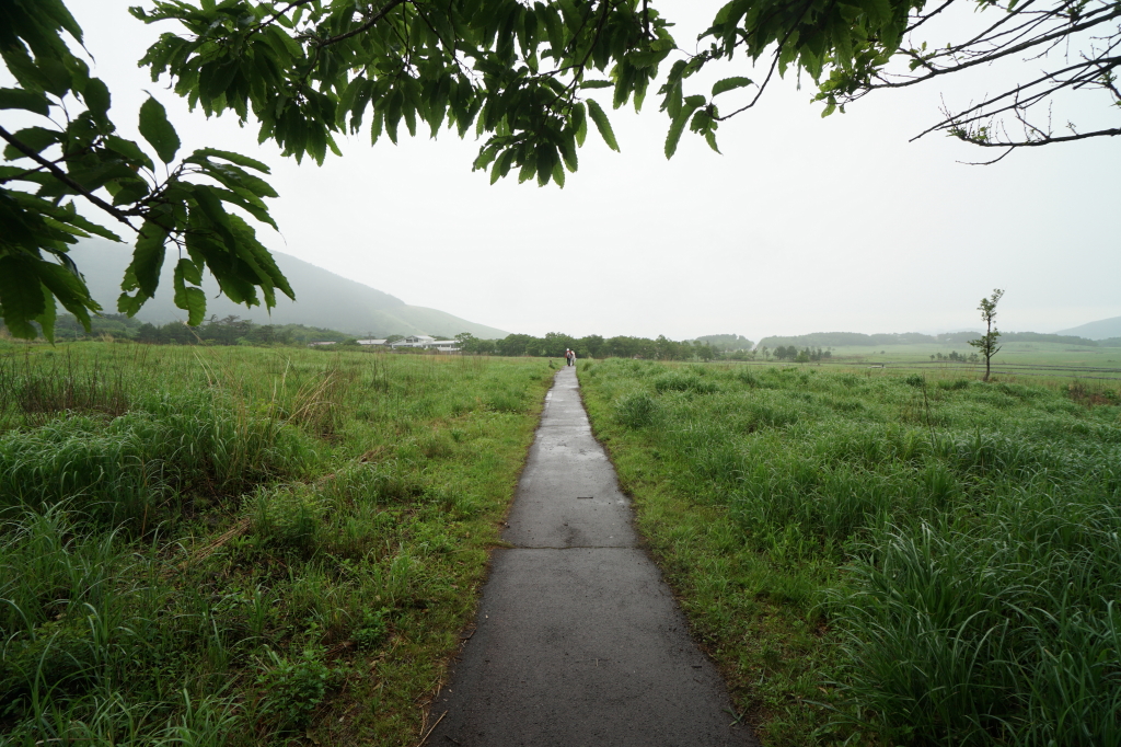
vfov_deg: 77.3
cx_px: 560
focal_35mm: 15
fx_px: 467
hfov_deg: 100.4
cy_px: 374
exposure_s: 1/60
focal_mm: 10
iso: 160
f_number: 8
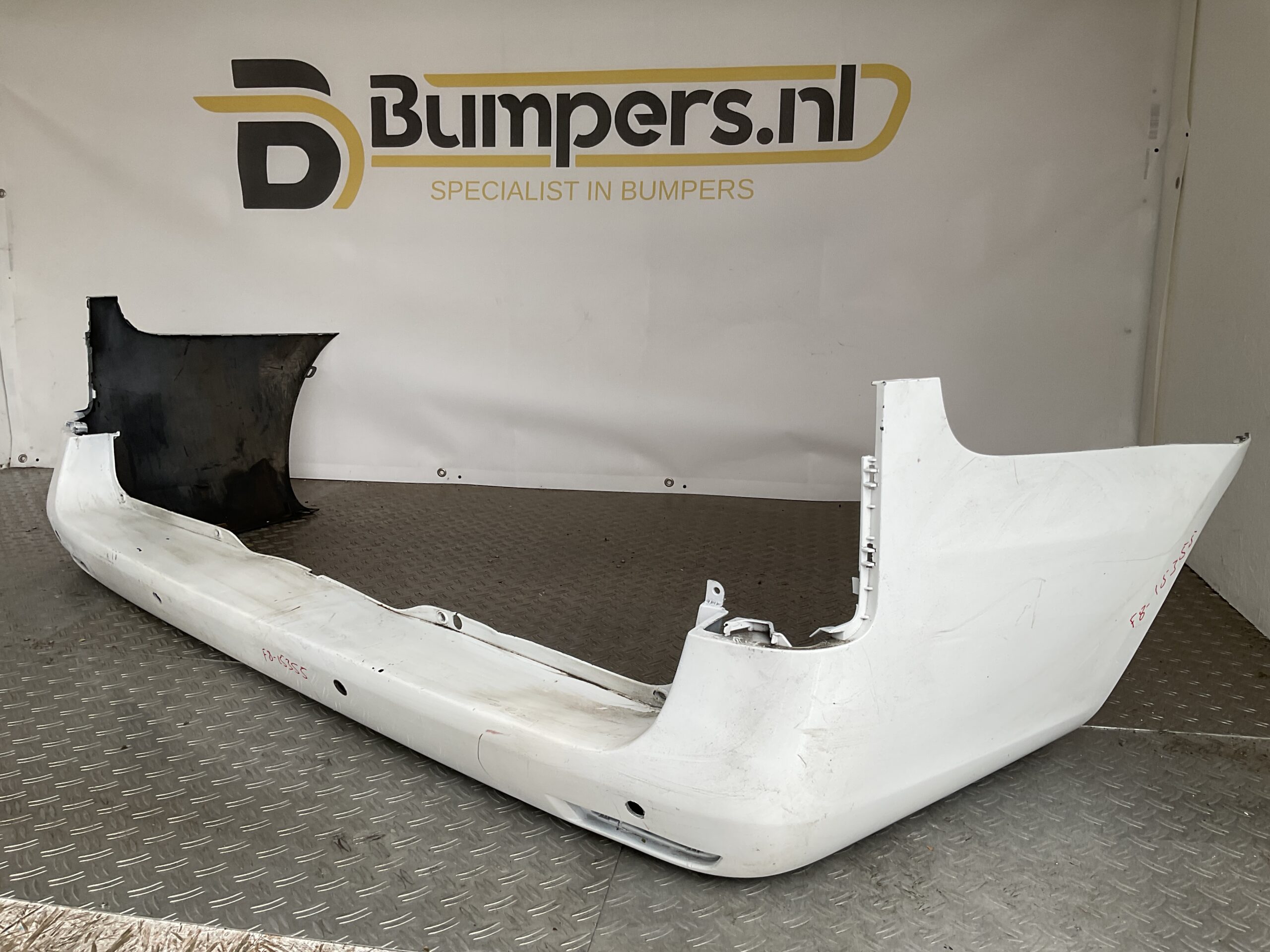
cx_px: 635
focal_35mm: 29
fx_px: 1064
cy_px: 476
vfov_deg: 48.2
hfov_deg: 61.7
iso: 20
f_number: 1.8
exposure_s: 1/100
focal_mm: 3
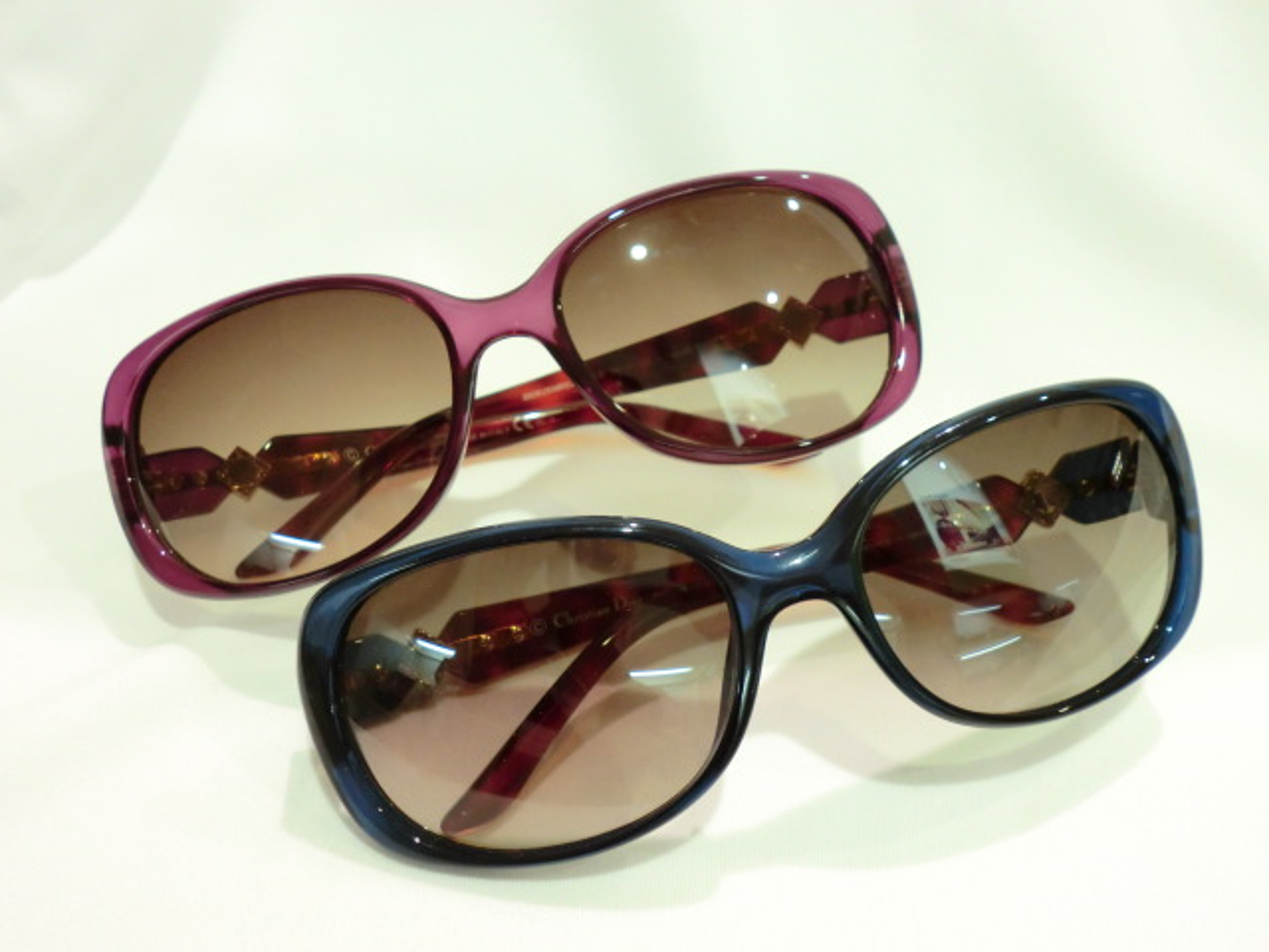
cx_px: 634
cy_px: 476
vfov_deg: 44.2
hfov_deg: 56.8
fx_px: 1173
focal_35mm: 32
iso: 250
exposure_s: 1/60
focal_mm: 5.8
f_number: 3.5
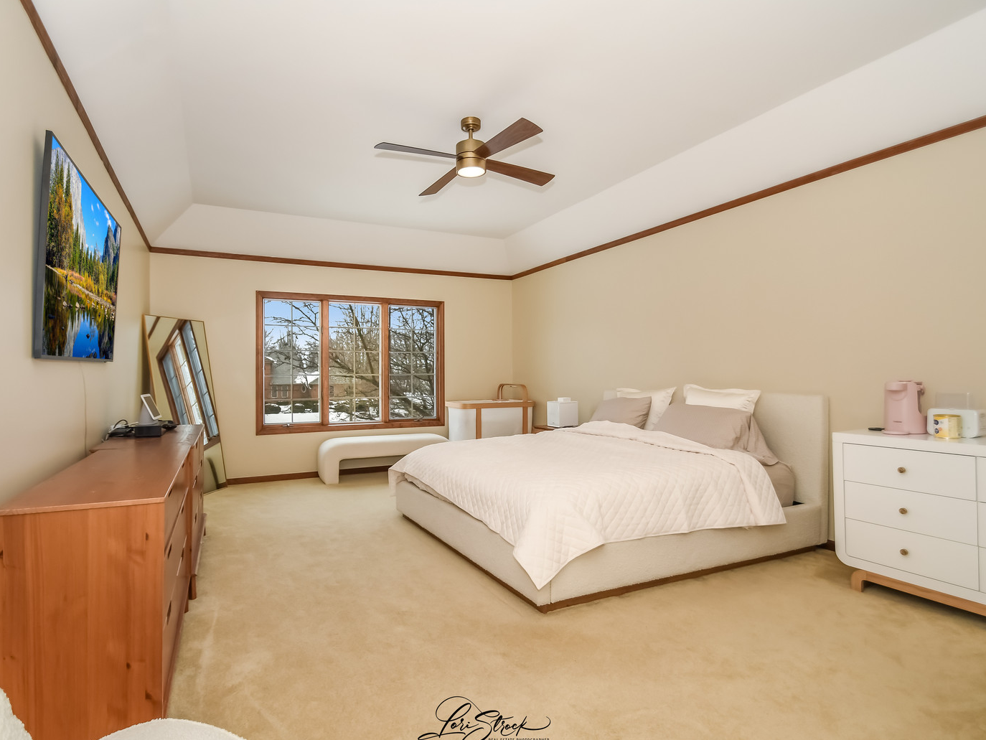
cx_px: 452
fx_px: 484
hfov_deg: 90.8
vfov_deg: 74.7
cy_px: 366
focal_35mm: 17
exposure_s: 1/1250
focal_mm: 10
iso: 400
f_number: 8
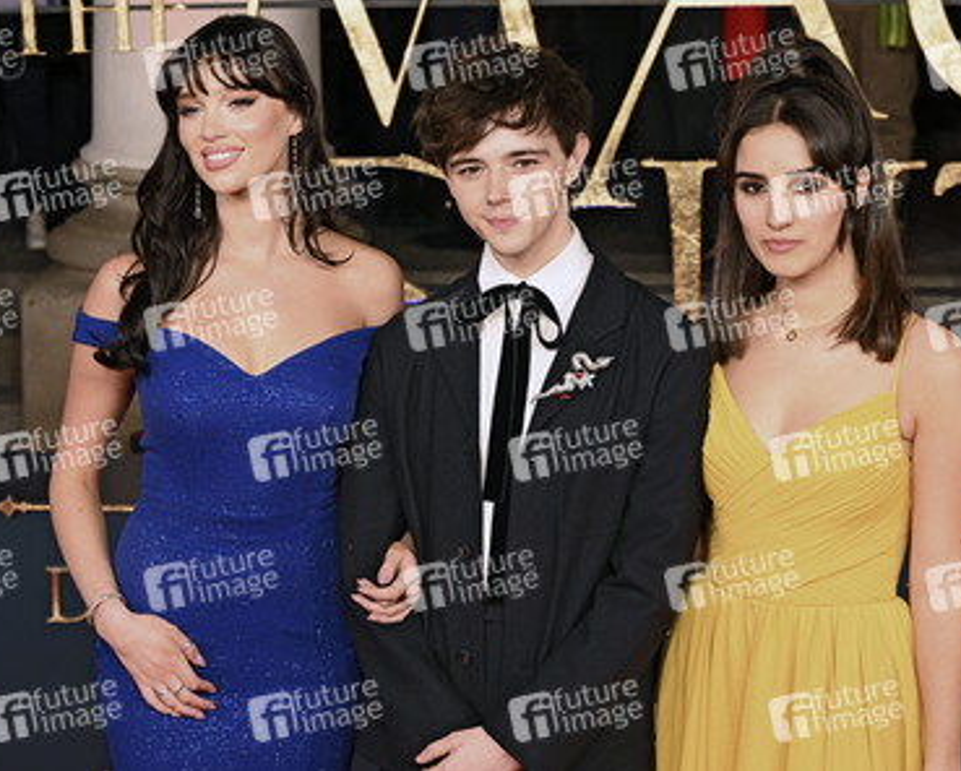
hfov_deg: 24.1
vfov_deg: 19.4
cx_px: 507
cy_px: 386
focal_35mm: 79
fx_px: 2249
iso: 640
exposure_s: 1/125
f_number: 5.6
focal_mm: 69
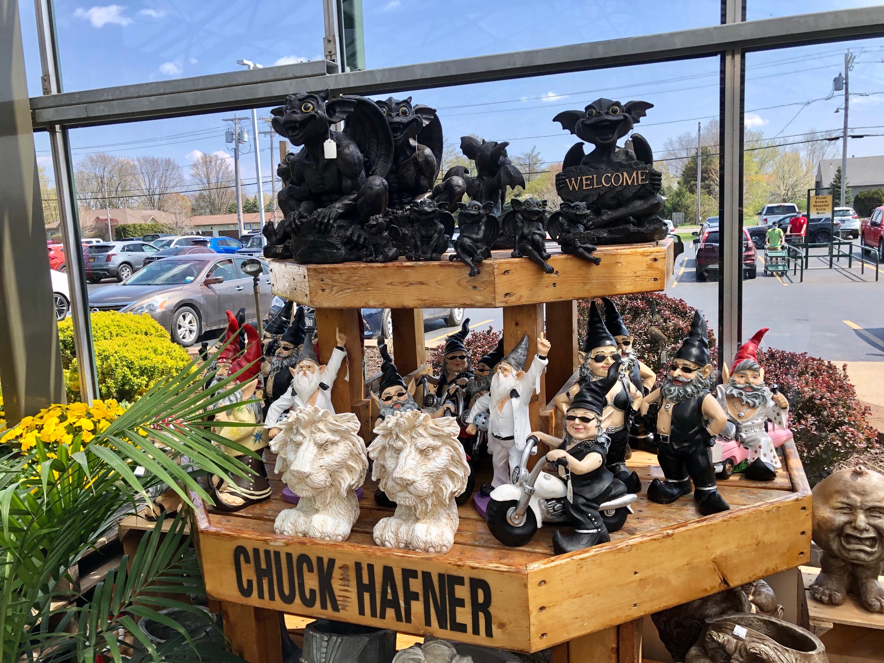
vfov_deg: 49.7
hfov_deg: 63.4
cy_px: 332
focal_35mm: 28
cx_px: 442
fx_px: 715
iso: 20
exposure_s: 1/750
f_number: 1.8
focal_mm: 3.99
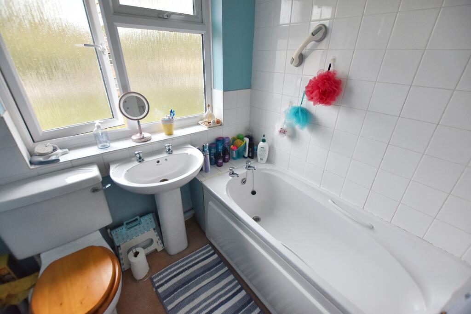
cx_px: 236
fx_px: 196
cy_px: 157
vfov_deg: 77.3
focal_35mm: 15
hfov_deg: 100.4
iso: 640
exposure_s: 1/250
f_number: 3.5
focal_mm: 10
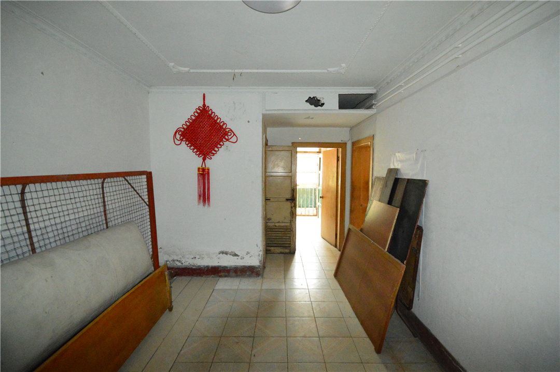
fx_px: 233
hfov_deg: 100.4
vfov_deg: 77.2
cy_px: 186
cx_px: 280
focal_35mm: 15
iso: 6400
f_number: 8
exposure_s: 1/60
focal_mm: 10
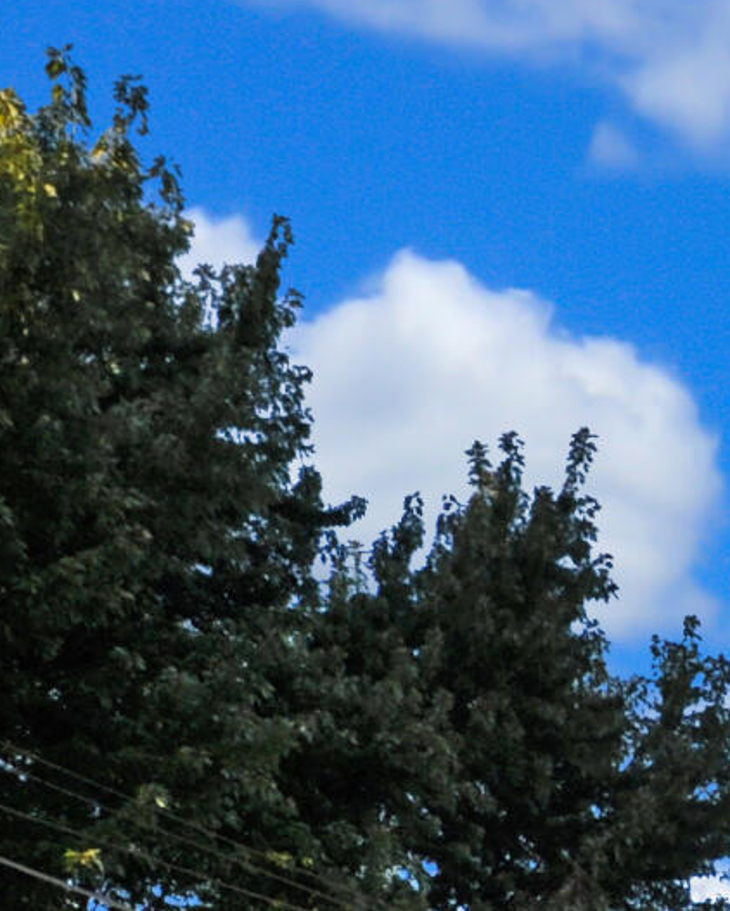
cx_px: 1393
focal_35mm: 80
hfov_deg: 15.8
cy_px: 1519
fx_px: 2159
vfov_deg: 19.4
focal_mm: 10
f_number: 11
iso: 200
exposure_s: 1/200
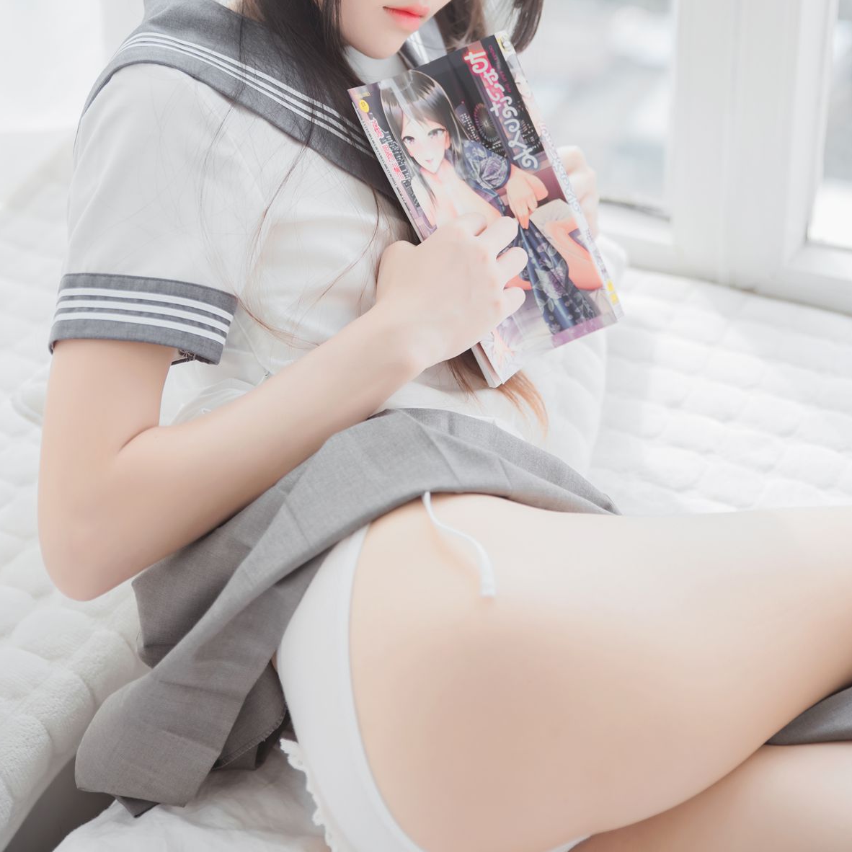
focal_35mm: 66
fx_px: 1838
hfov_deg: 26.1
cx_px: 425
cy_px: 243
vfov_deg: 25.9
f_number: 2.8
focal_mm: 51
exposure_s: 1/160
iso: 125
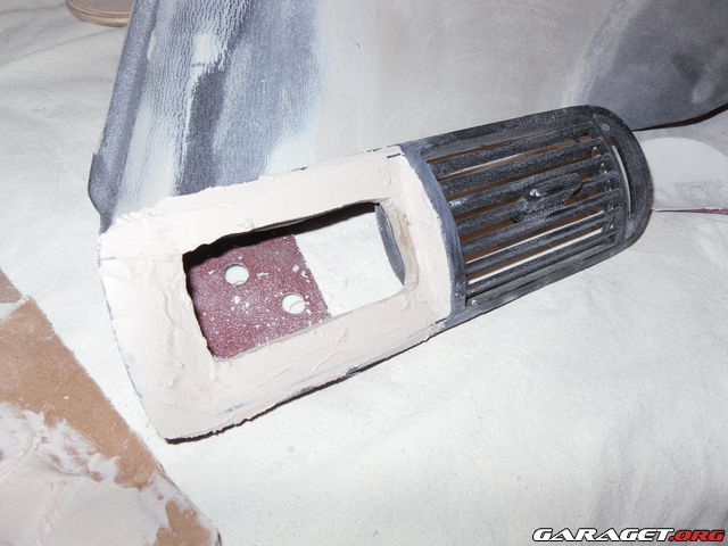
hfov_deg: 52.6
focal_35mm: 35
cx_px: 364
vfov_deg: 40.7
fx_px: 736
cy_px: 273
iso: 80
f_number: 3.5
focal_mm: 6.3
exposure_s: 1/45
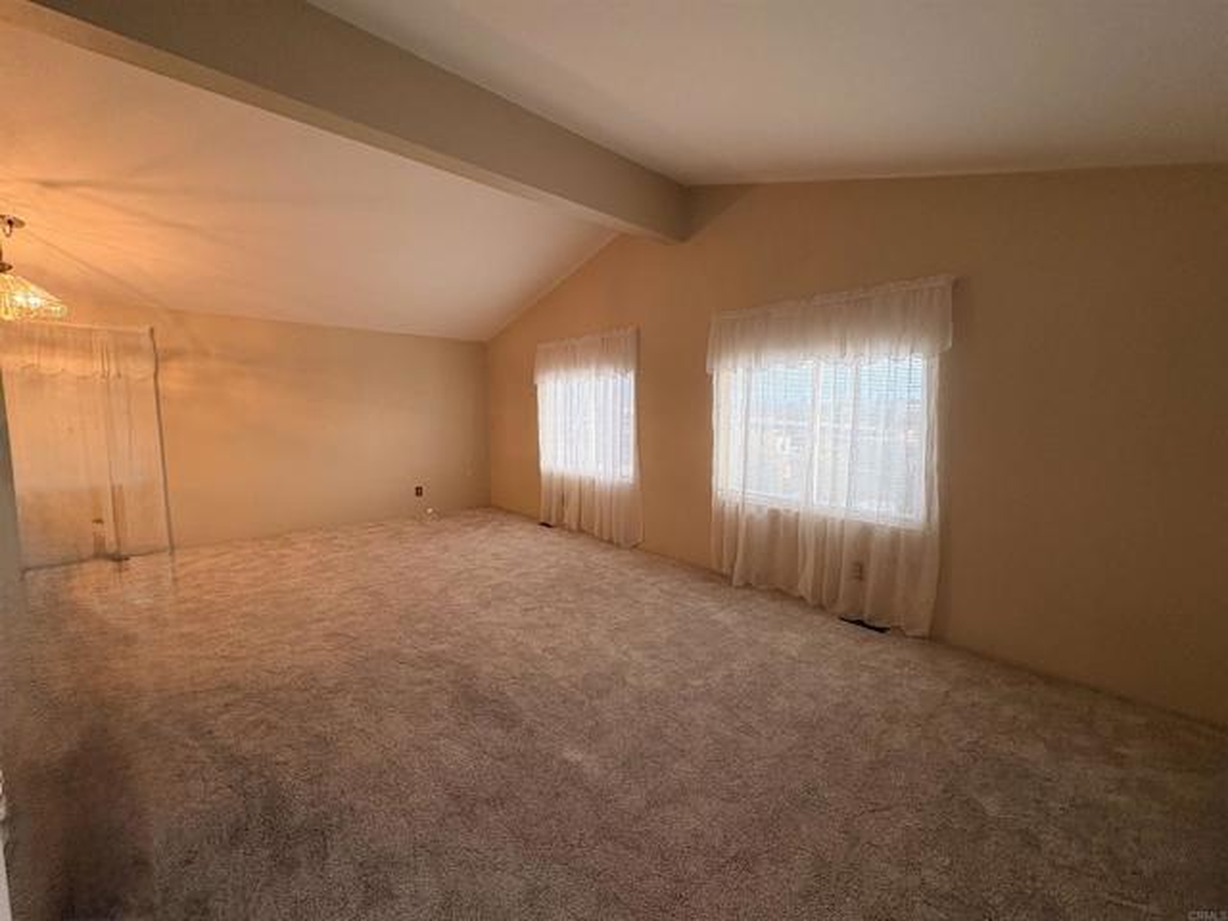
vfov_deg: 85.7
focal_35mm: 14
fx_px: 497
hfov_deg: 102.1
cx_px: 614
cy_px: 460
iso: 125
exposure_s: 1/60
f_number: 2.2
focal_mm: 2.22
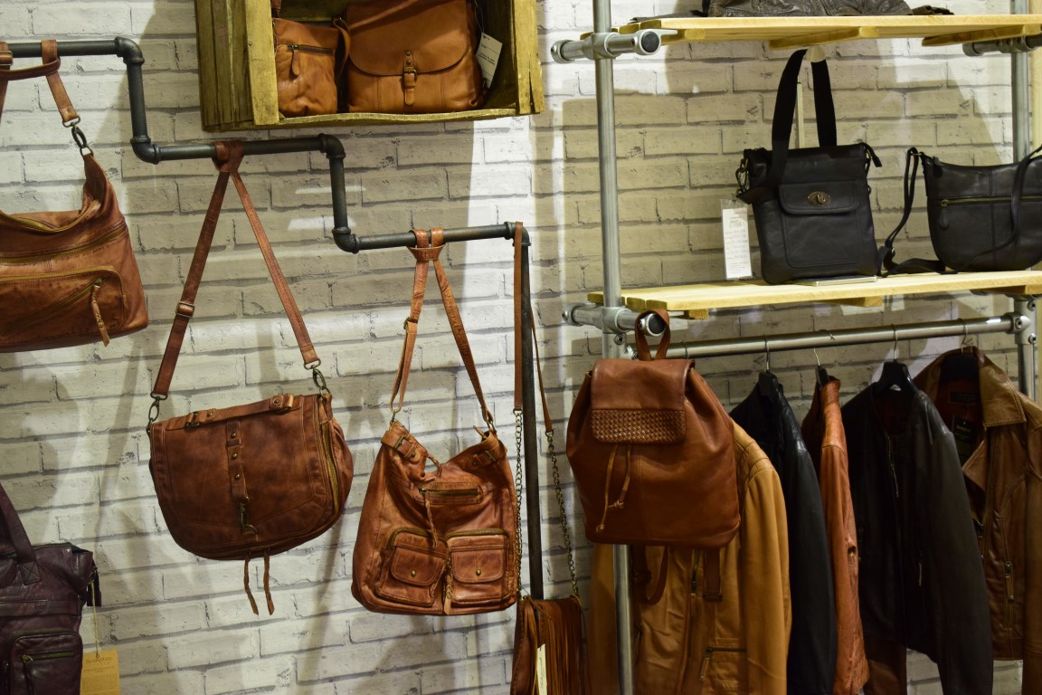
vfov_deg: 20.2
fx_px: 1954
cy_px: 348
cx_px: 521
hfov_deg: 29.9
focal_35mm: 68
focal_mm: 45
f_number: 6.3
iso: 1250
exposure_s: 1/15
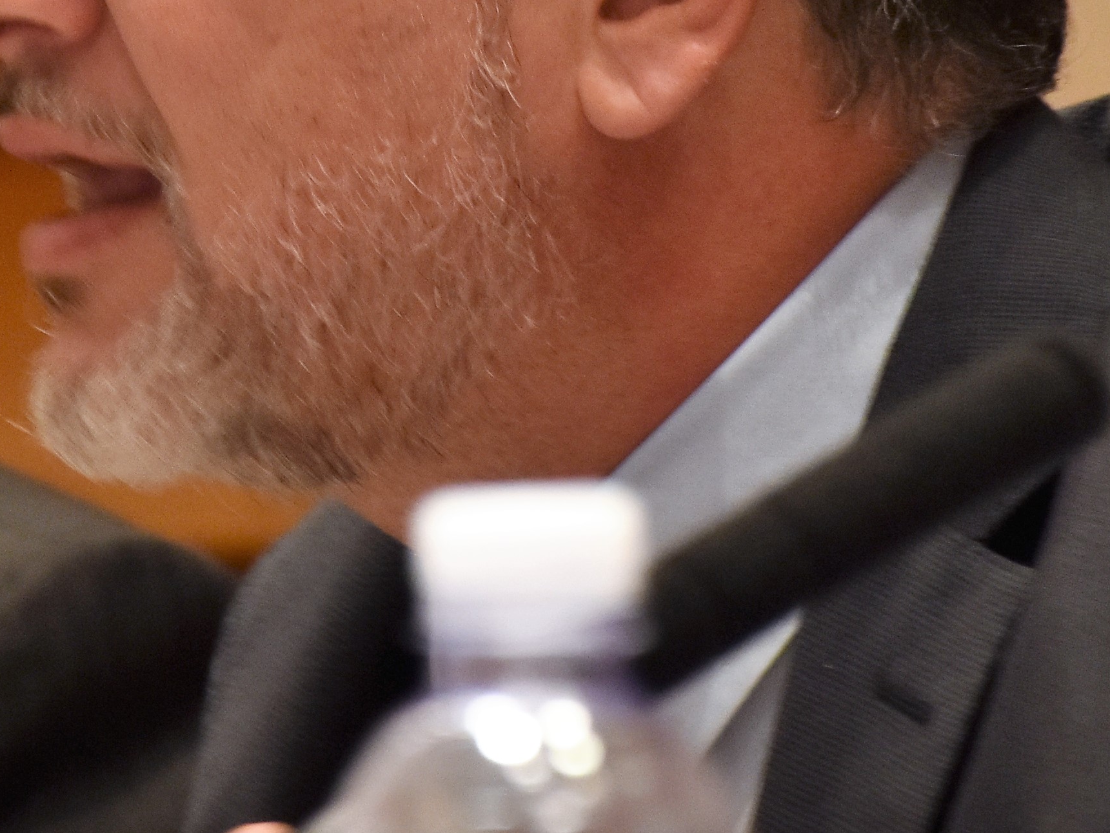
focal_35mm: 704
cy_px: 216
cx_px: 431
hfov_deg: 2.8
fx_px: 22576
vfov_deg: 2.1
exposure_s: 1/20
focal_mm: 140
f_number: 5.6
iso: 640
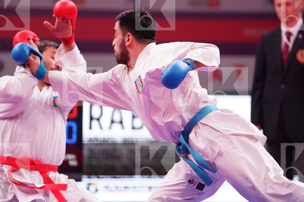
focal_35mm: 254
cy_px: 87
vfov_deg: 5.4
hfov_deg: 8.1
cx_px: 155
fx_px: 2145
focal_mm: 200
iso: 5000
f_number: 2.8
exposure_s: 1/1000
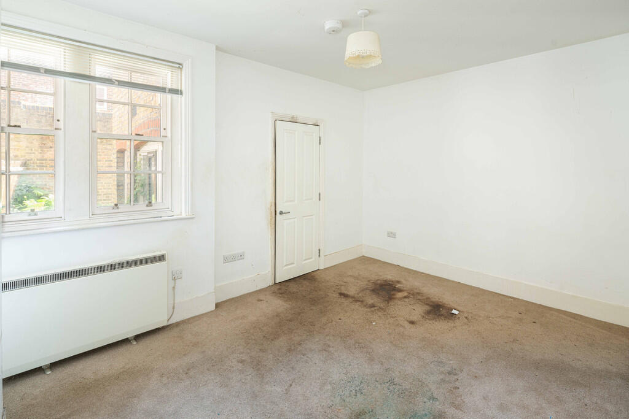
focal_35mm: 17
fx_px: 297
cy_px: 210
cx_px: 314
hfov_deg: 93.3
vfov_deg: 70.5
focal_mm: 17
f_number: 8
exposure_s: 1/3
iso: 250
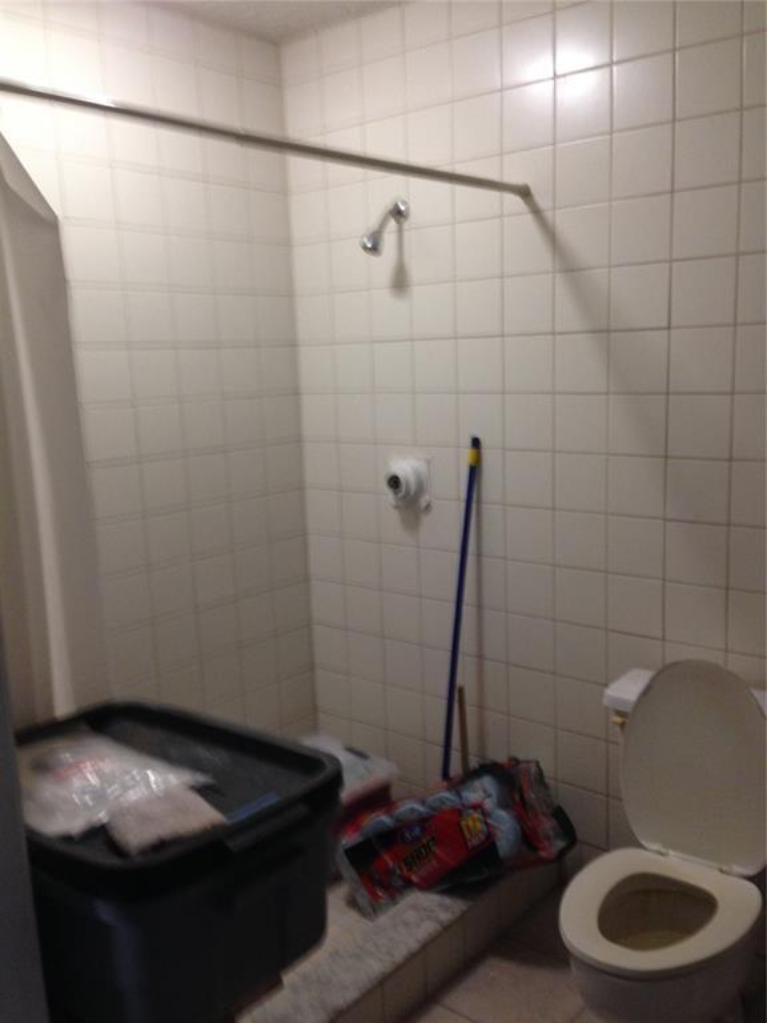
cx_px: 384
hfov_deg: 42.9
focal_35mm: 33
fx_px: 975
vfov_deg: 55.4
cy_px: 512
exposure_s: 1/20
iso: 160
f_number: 2.4
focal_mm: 4.12
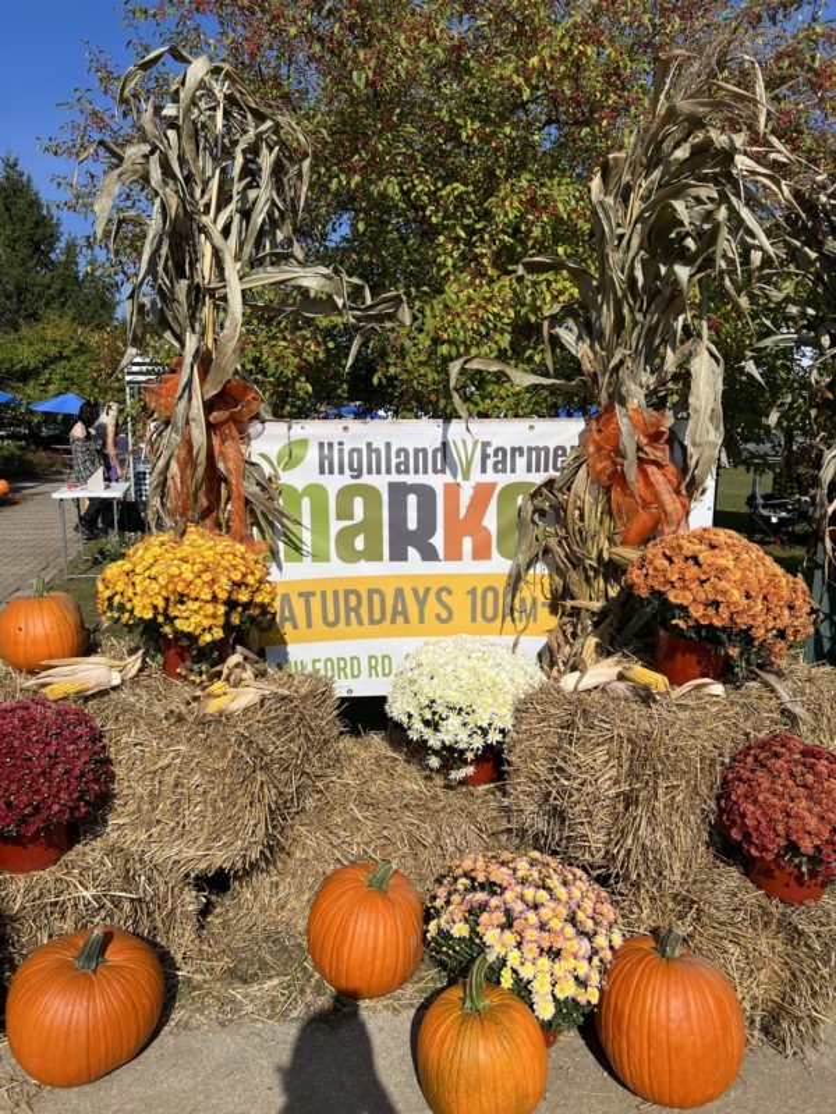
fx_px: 837
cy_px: 557
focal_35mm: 26
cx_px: 418
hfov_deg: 53.1
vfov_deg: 67.3
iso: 50
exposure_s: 1/12658
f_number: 1.5
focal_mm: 5.7
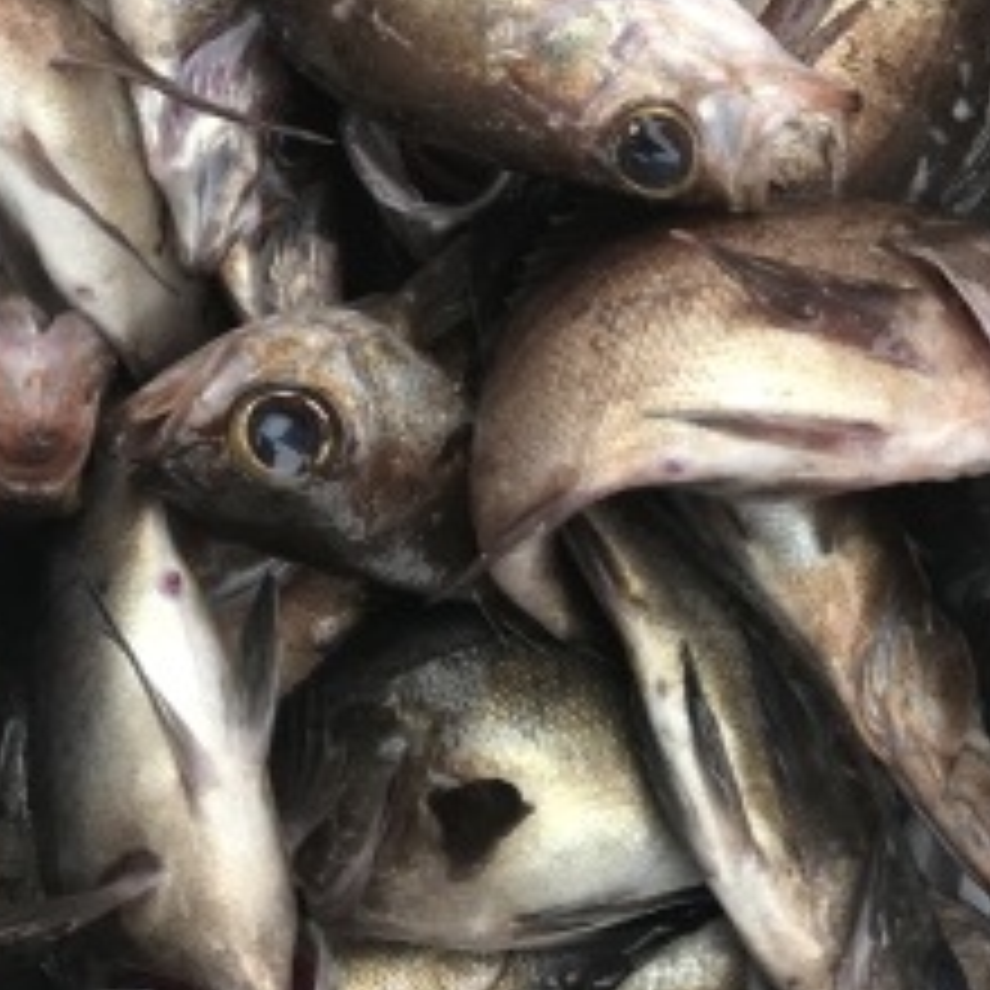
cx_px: 470
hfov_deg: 31.1
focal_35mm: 55
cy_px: 68
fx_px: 1780
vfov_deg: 29.6
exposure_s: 1/161
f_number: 1.8
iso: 20
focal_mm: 3.99
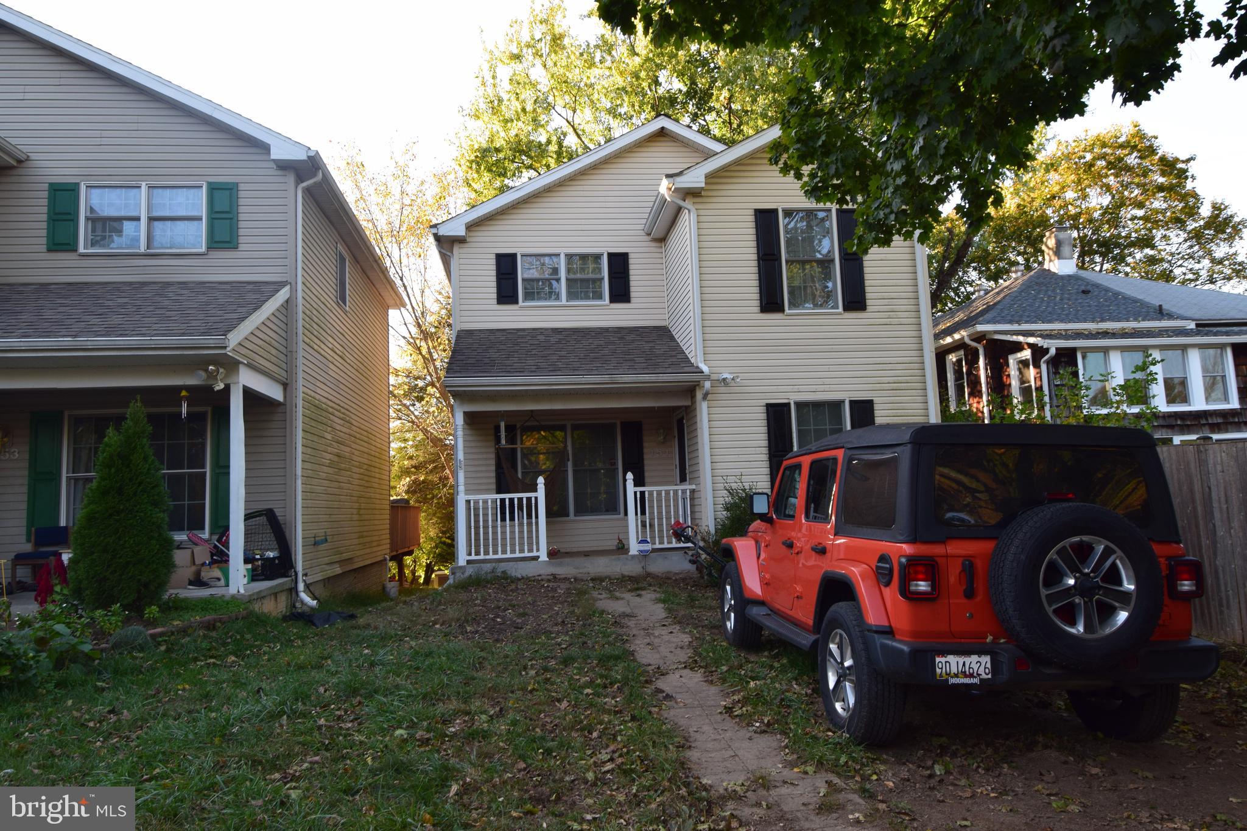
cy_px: 416
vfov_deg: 36.9
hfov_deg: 53.1
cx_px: 624
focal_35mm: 36
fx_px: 1247
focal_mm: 24
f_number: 9
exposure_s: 1/100
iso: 400
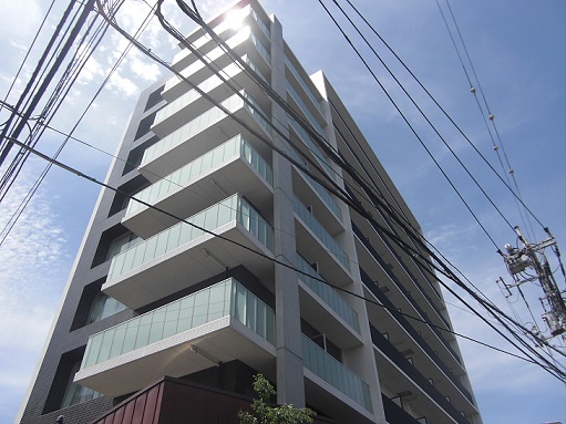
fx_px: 458
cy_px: 212
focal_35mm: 28
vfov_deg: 49.7
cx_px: 283
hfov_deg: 63.5
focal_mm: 4.9
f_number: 7
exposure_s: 1/200
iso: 50
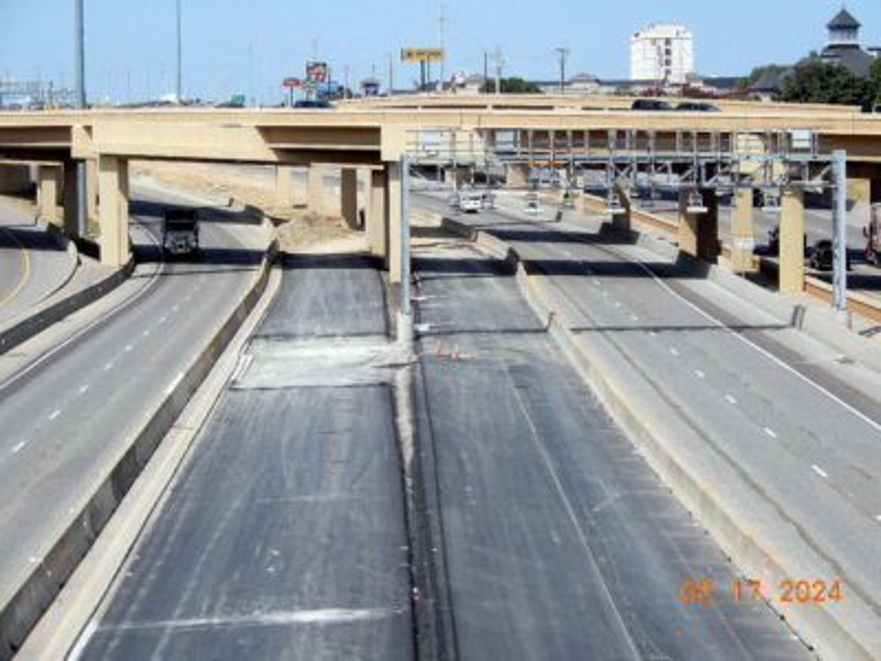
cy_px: 330
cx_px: 440
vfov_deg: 11.0
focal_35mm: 135
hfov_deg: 14.6
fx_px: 3436
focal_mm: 24.1
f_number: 5
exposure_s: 1/640
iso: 80
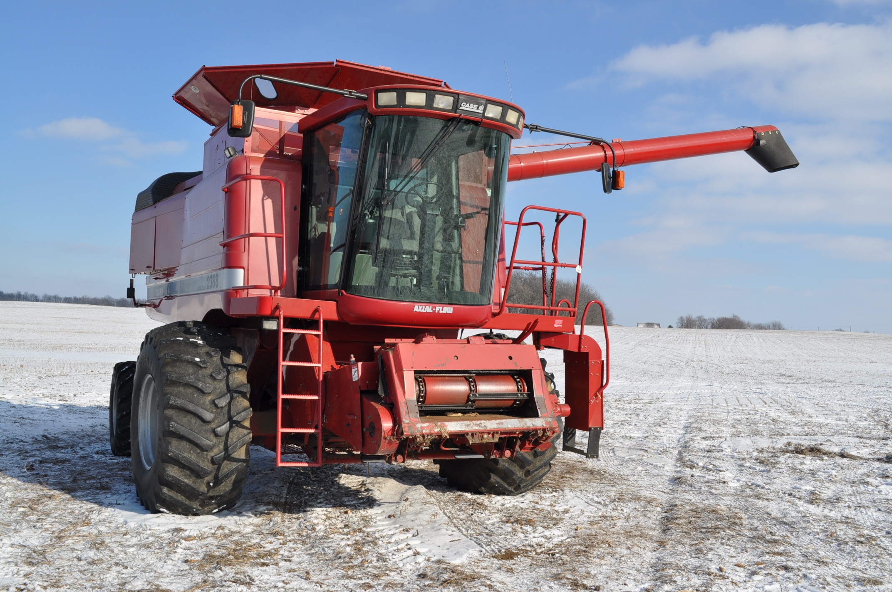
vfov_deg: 36.8
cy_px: 296
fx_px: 891
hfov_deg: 53.2
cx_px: 446
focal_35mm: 36
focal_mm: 24
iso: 200
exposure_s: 1/400
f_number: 10
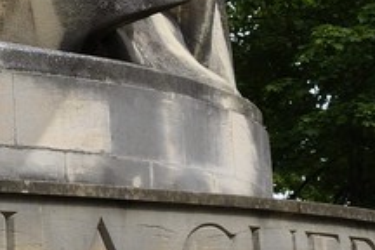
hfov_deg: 7.9
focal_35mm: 237
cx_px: -569
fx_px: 2469
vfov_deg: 5.7
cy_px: -255
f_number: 9
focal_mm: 32
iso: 200
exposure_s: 1/200
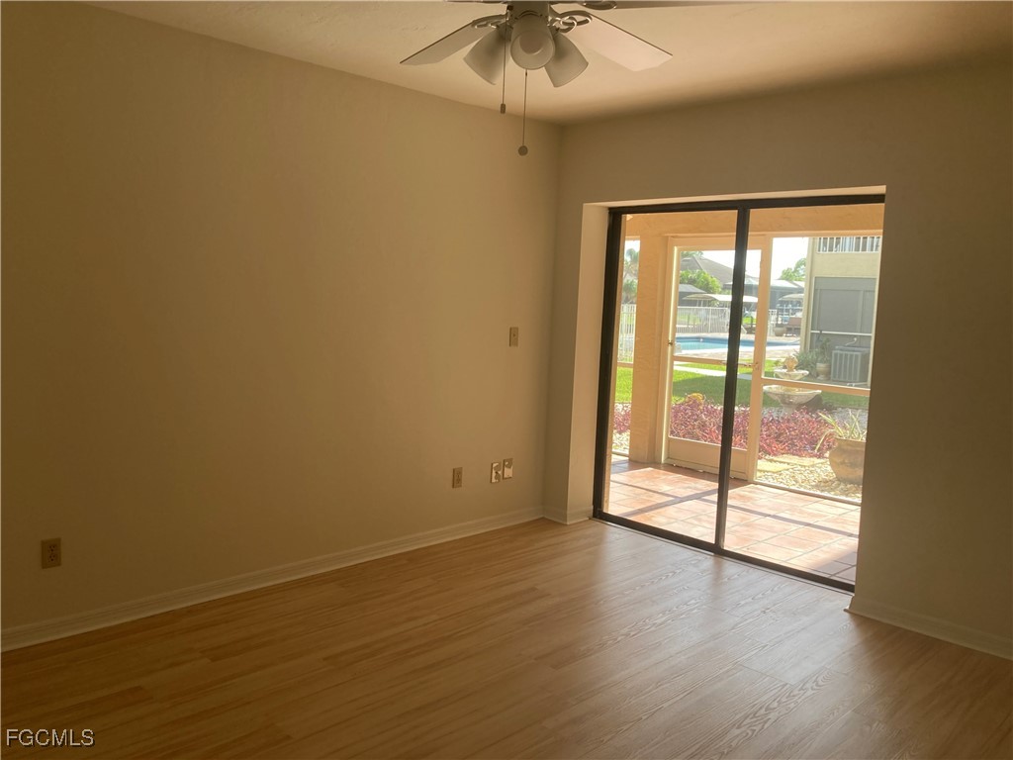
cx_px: 506
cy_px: 380
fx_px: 819
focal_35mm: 28
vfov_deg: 49.7
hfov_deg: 63.4
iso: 32
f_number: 1.8
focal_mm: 3.99
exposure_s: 1/121
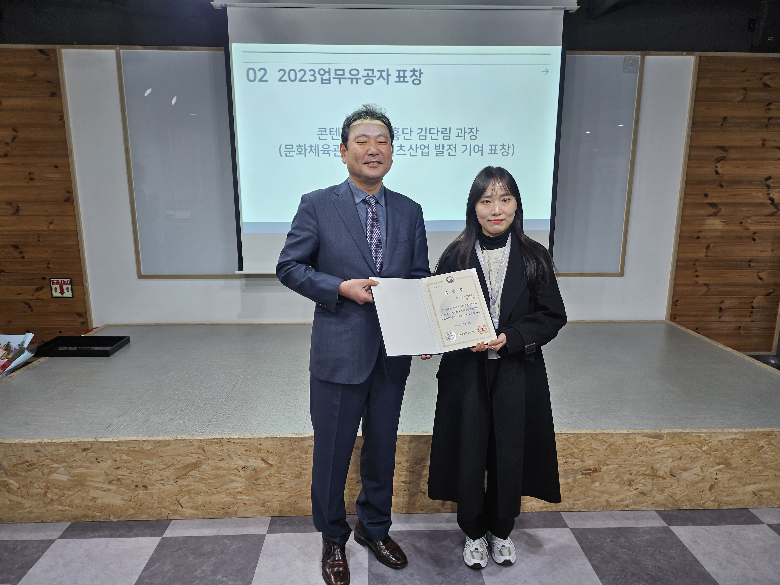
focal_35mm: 24
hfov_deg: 71.6
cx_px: 390
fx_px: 541
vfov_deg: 56.8
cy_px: 292
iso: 100
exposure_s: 1/120
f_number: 1.8
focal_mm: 5
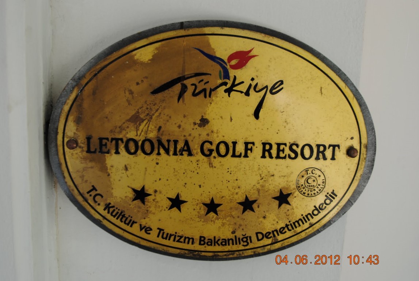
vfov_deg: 37.0
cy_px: 140
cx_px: 210
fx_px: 420
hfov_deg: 53.1
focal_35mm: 36
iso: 180
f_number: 5.6
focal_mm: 24
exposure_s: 1/125
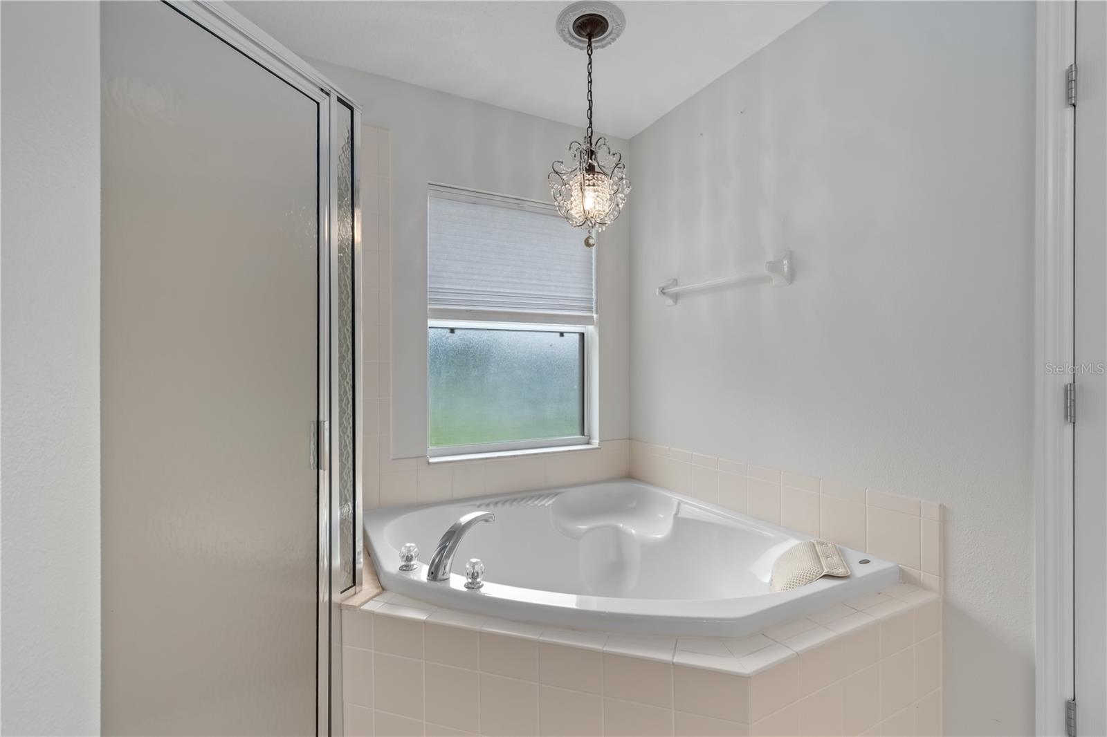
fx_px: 461
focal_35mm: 15
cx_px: 554
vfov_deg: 77.3
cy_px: 368
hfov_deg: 100.4
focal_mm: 10
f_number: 9
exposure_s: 1/20
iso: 250
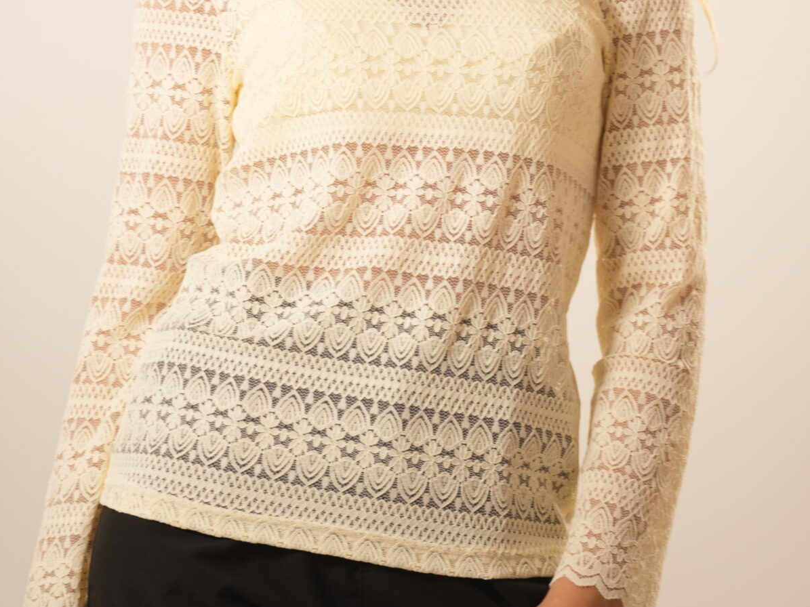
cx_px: 405
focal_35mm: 268
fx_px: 6270
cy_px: 45
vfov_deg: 5.5
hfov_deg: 7.4
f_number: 4
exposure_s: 1/125
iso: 1250
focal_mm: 185
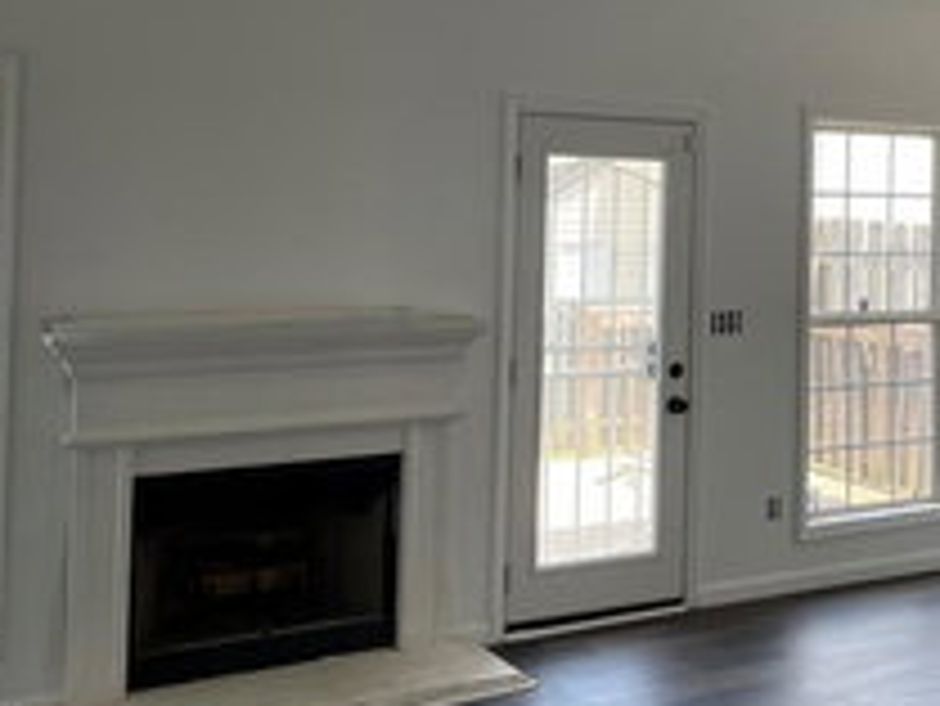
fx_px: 1440
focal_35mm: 53
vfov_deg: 27.3
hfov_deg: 35.3
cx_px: 713
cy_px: 198
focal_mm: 4.2
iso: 32
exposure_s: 1/121
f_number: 1.6
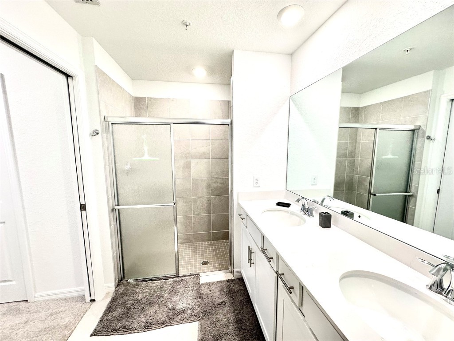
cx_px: 227
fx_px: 184
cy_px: 170
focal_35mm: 14
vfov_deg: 85.7
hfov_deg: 102.1
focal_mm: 2.22
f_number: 2.2
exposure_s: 1/120
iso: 125
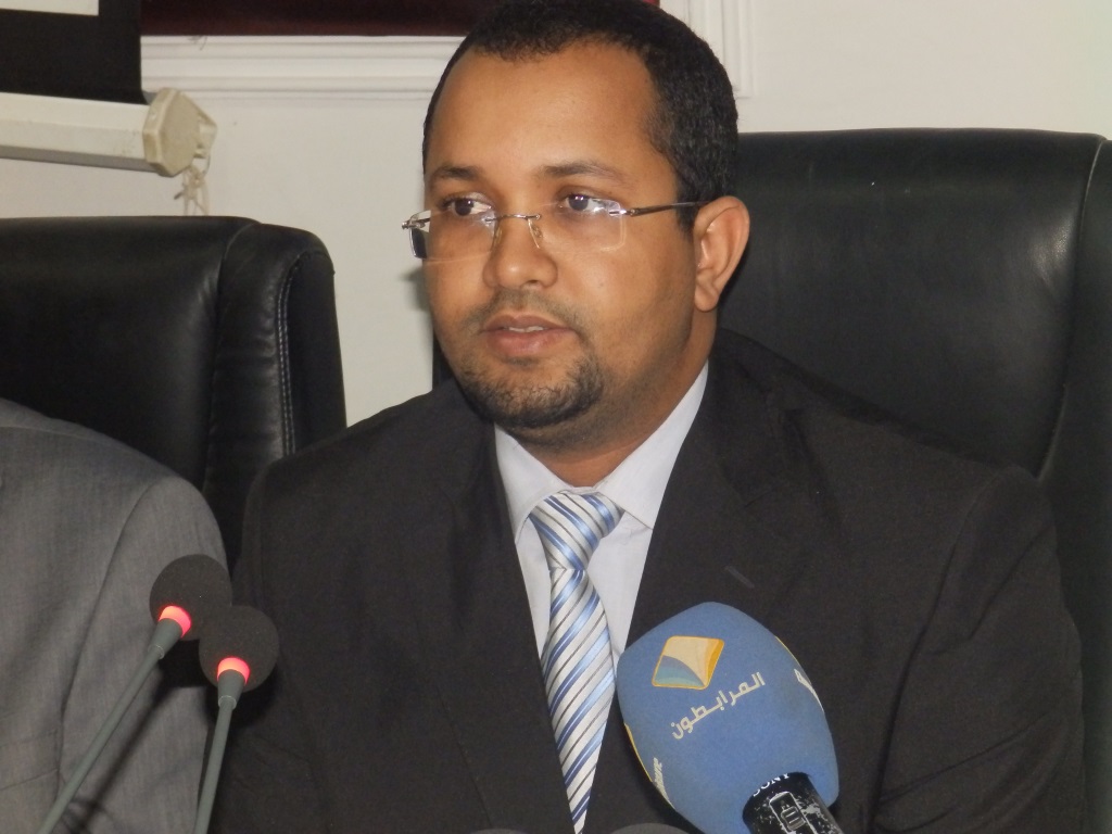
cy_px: 417
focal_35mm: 100
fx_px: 3212
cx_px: 556
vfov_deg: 14.8
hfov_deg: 19.6
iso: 800
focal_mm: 17.9
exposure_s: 1/60
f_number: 4.6
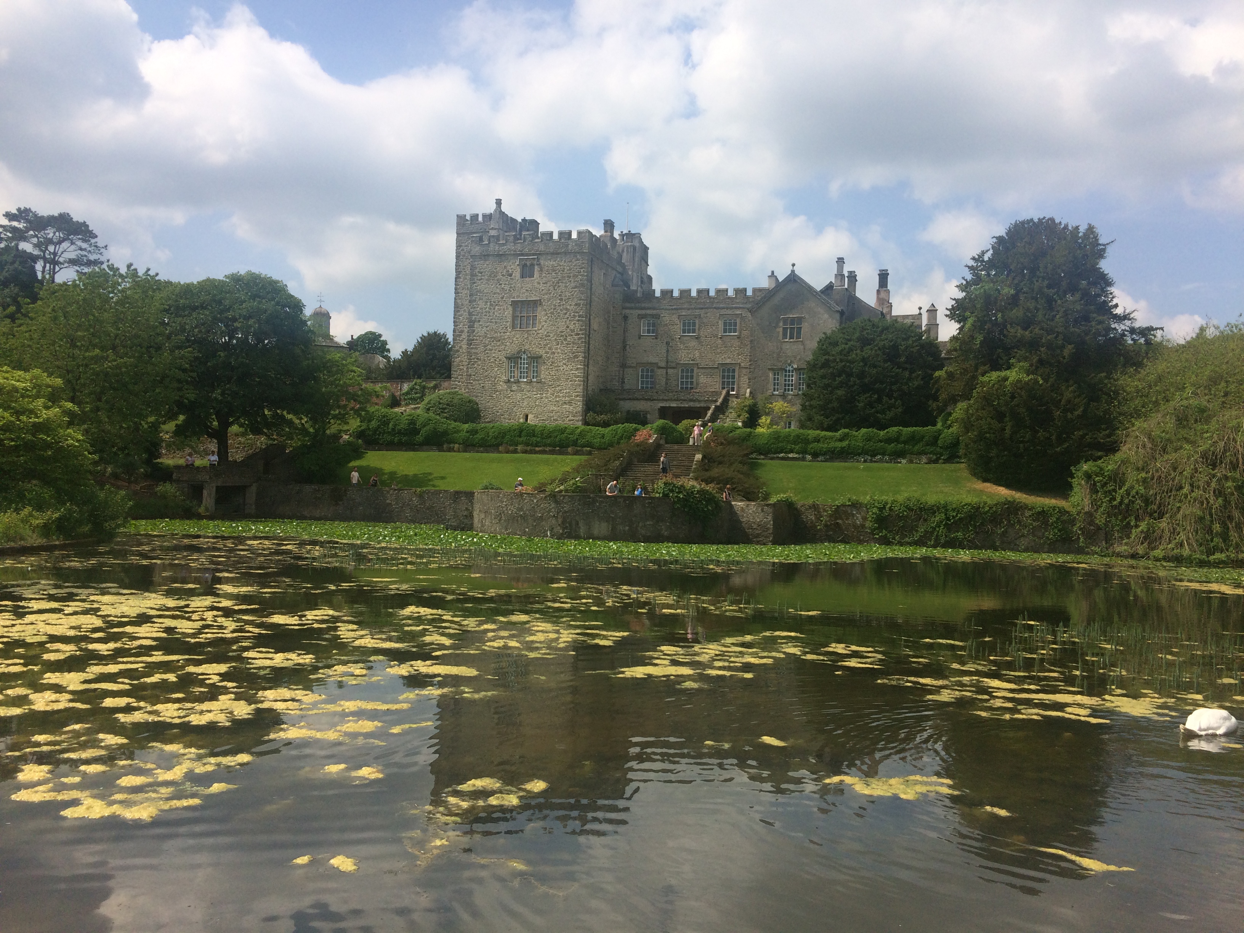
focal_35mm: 29
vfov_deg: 48.2
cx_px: 622
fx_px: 1042
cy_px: 466
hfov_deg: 61.7
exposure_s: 1/3165
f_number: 2.2
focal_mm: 4.15
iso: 32
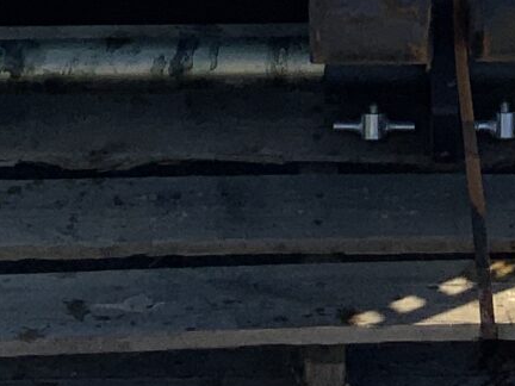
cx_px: 530
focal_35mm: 172
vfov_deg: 7.9
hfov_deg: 11.4
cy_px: -573
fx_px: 2559
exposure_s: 1/1451
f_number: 1.8
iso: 16
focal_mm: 3
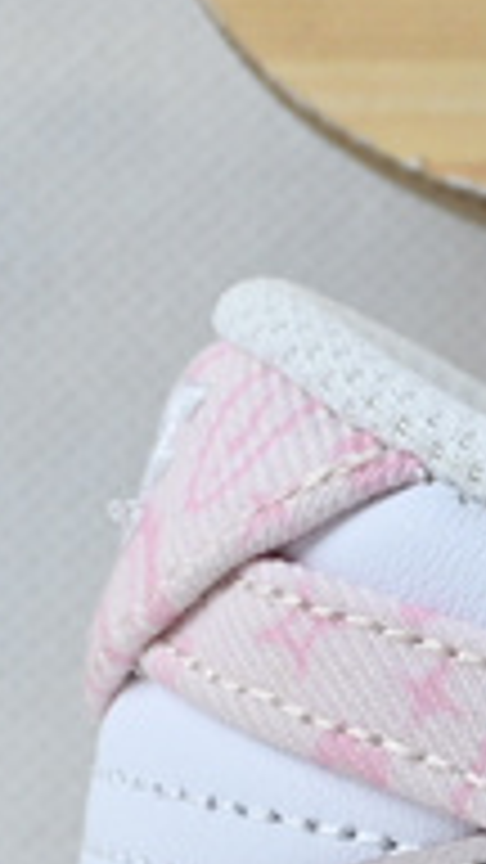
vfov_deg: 6.1
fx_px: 8110
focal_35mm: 354
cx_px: 2164
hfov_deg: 3.3
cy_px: 873
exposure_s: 1/50
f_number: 5.3
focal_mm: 36
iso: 100
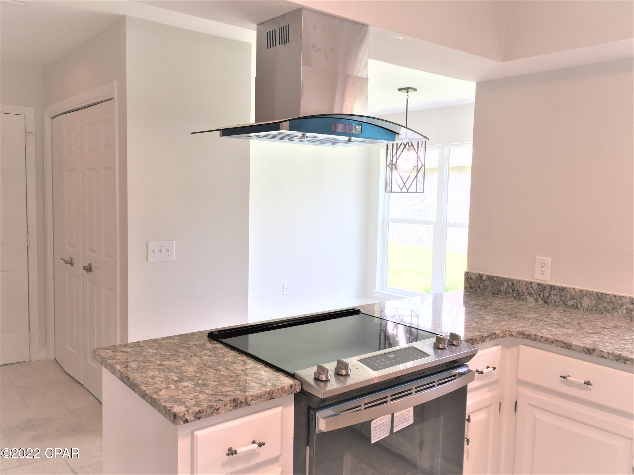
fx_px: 531
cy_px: 238
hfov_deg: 61.7
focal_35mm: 29
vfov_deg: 48.2
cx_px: 317
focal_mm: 4.15
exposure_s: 1/30
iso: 25
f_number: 2.2
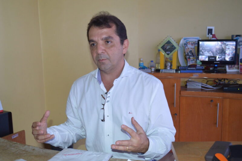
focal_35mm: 36
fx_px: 242
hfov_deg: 53.2
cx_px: 121
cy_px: 80
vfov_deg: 36.8
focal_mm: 24
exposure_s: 1/60
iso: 1100
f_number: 4
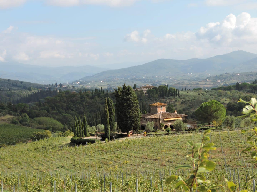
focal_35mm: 75
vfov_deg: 19.6
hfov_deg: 26.0
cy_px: 96
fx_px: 557
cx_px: 128
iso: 80
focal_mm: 13.3
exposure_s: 1/400
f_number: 3.9
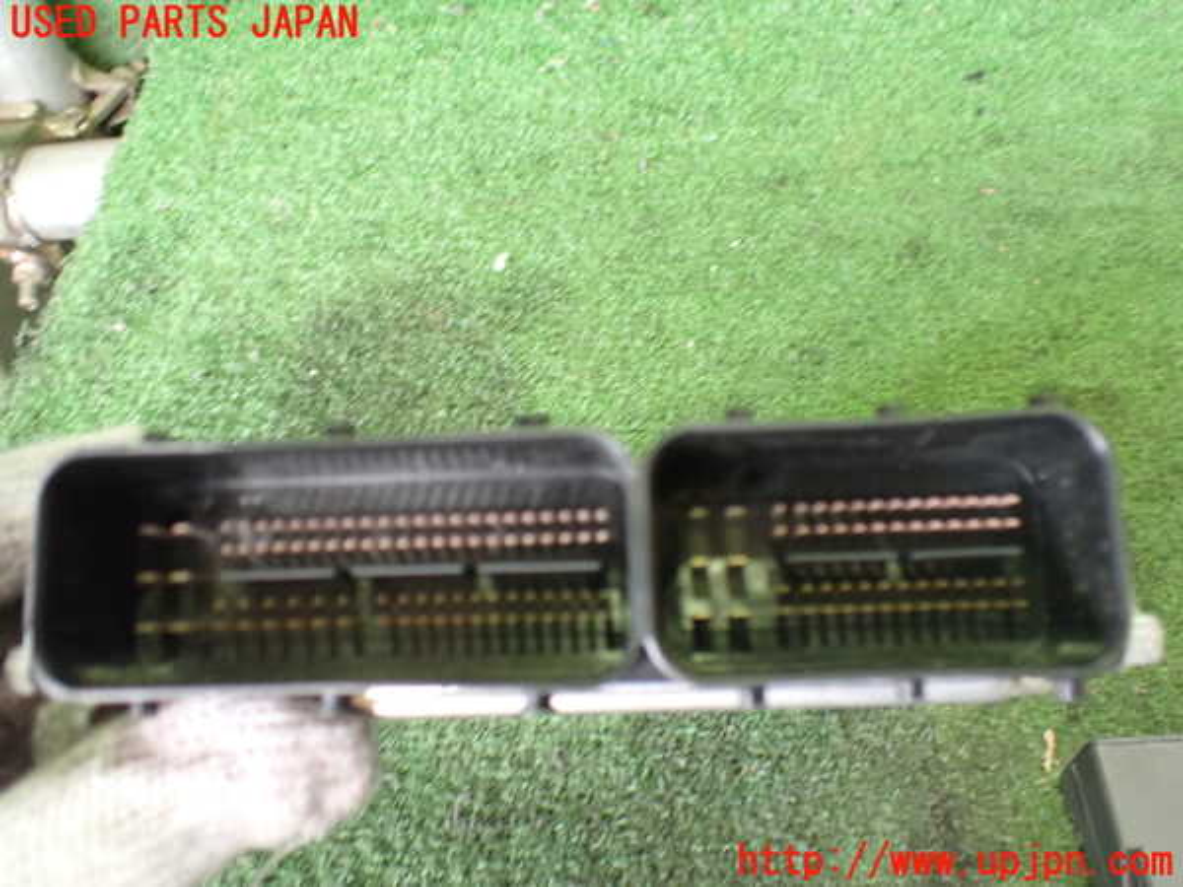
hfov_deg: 60.0
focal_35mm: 30
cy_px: 444
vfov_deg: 46.8
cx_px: 592
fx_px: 1025
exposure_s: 1/40
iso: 800
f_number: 2.3
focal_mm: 5.4
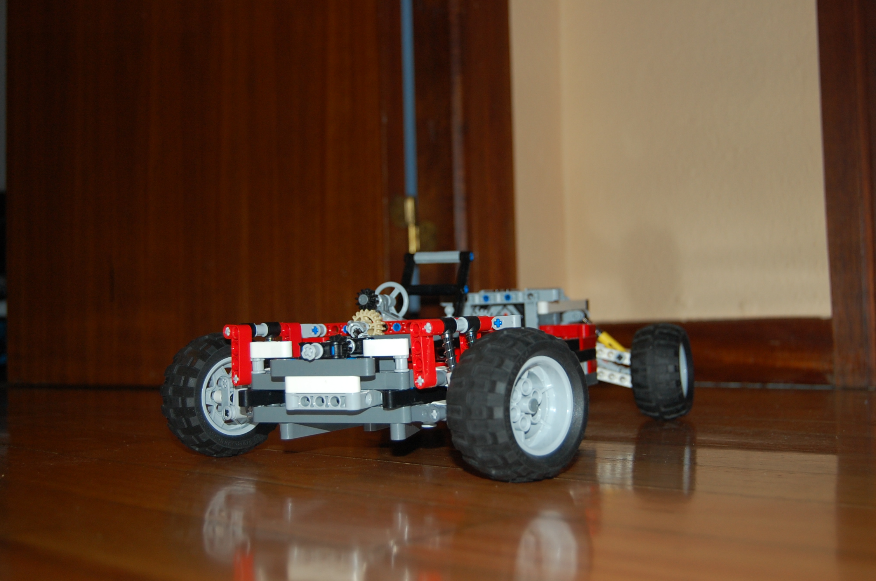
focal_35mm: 42
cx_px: 438
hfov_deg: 46.5
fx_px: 1020
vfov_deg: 31.8
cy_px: 290
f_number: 4.2
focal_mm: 28
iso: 400
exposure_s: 1/60
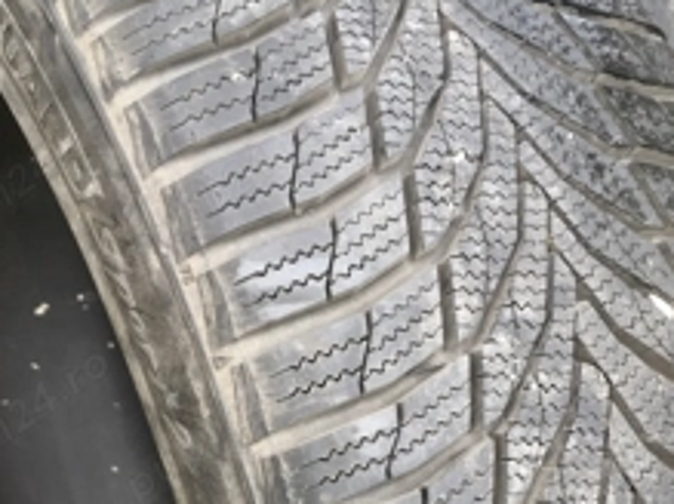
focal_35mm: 53
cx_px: 332
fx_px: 1031
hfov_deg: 36.2
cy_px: 476
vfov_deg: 26.4
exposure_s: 1/100
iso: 40
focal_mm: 4.15
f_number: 2.2
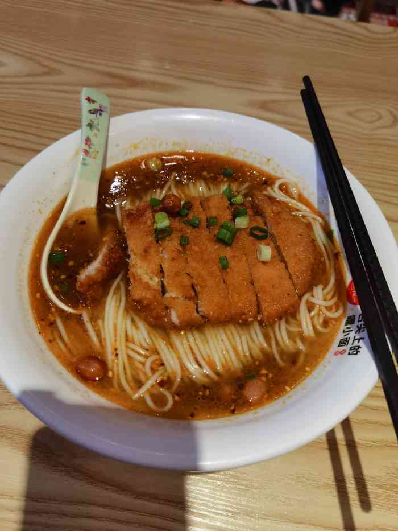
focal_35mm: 27
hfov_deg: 51.4
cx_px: 199
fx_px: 414
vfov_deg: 65.3
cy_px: 266
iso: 50
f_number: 1.9
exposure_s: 1/100
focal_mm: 6.71
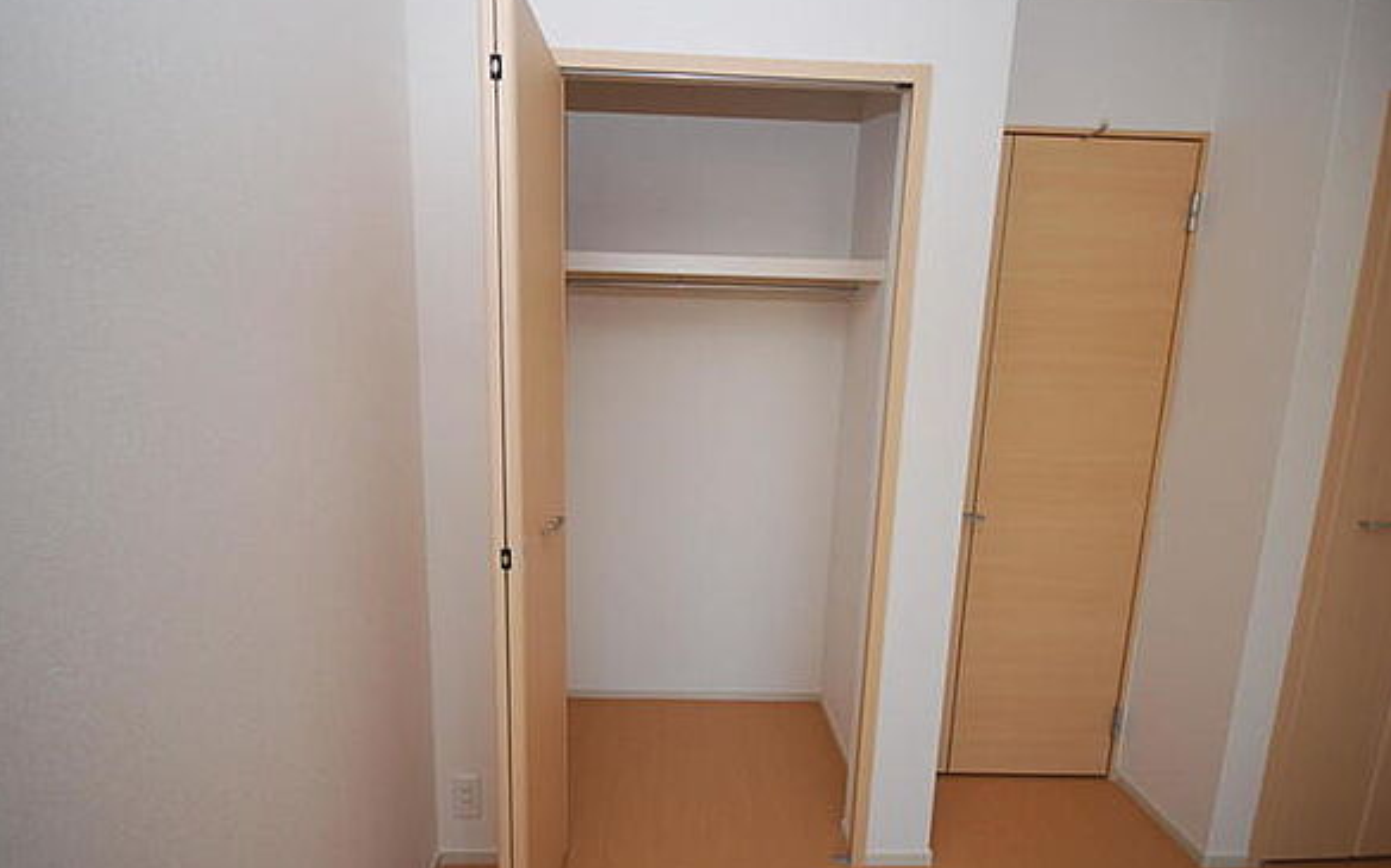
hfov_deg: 79.7
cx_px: 685
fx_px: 834
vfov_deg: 55.0
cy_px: 461
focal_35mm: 22
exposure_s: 1/60
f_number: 5
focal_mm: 14
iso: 200
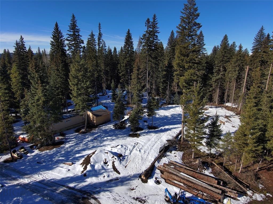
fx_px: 166
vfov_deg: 63.4
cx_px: 136
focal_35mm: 21
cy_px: 102
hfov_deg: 79.0
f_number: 2.8
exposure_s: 1/1520
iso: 101
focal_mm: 3.7
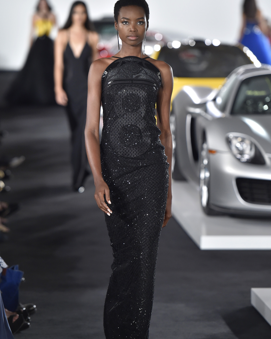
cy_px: 194
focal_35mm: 187
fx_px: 1875
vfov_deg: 10.3
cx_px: 136
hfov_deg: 8.3
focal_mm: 165
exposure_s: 1/500
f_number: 3.2
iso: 2000
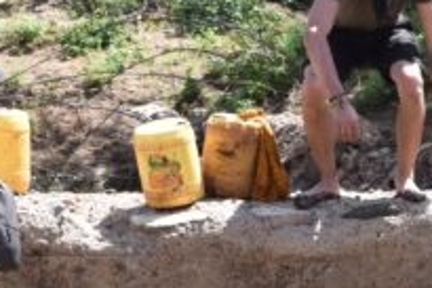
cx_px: 746
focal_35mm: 524
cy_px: 289
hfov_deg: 3.9
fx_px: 6292
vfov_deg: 2.6
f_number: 8
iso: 200
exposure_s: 1/320
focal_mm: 70
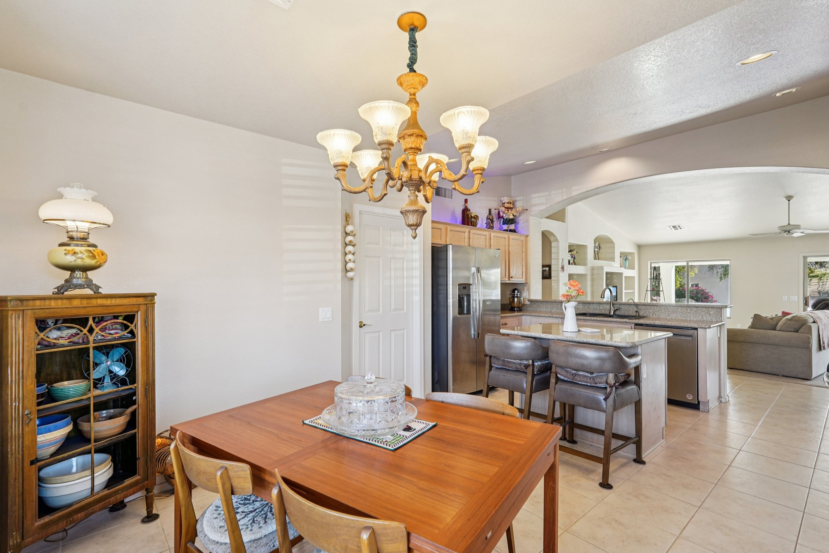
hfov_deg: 93.3
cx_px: 414
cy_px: 276
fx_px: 391
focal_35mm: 17
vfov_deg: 70.4
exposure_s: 1/15
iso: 400
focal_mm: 17
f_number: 8
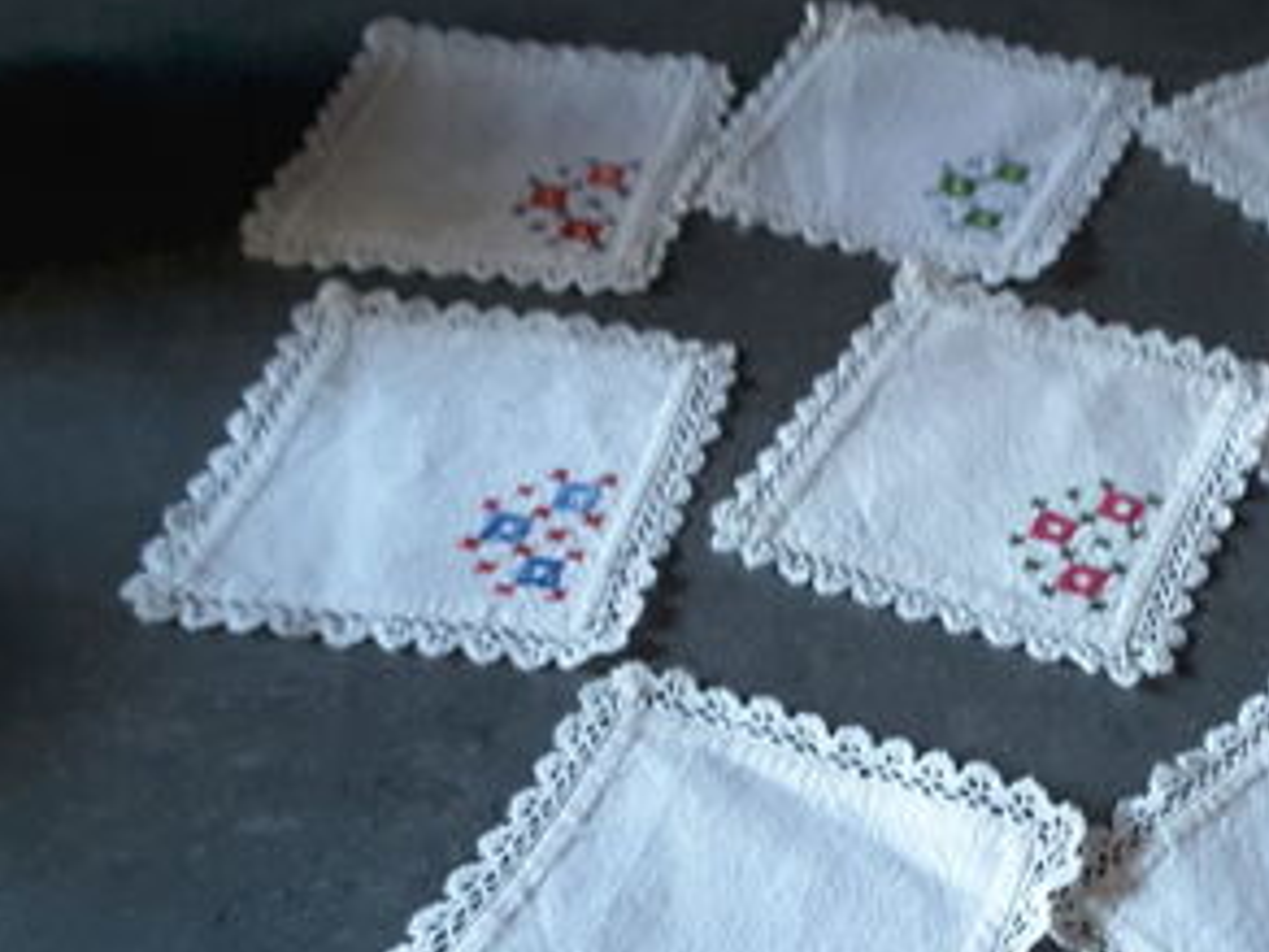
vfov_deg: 28.4
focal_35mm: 51
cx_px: 1004
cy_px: 626
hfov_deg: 36.3
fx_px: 1870
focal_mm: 2.9
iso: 250
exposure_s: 1/20
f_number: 1.9
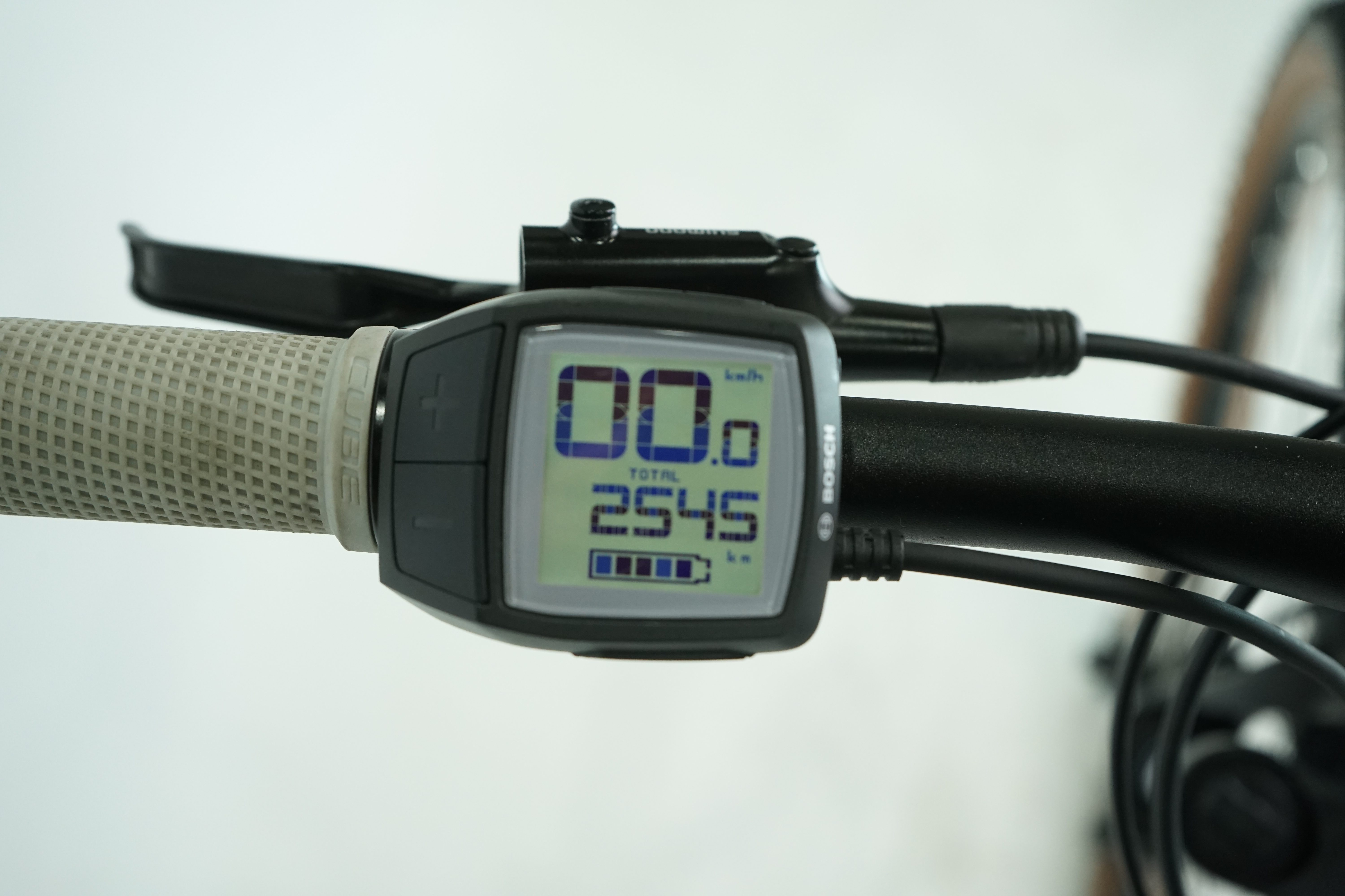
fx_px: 1681
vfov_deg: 29.9
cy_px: 448
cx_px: 672
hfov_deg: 43.6
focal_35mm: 45
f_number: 5.6
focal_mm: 45
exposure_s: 1/200
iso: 1600
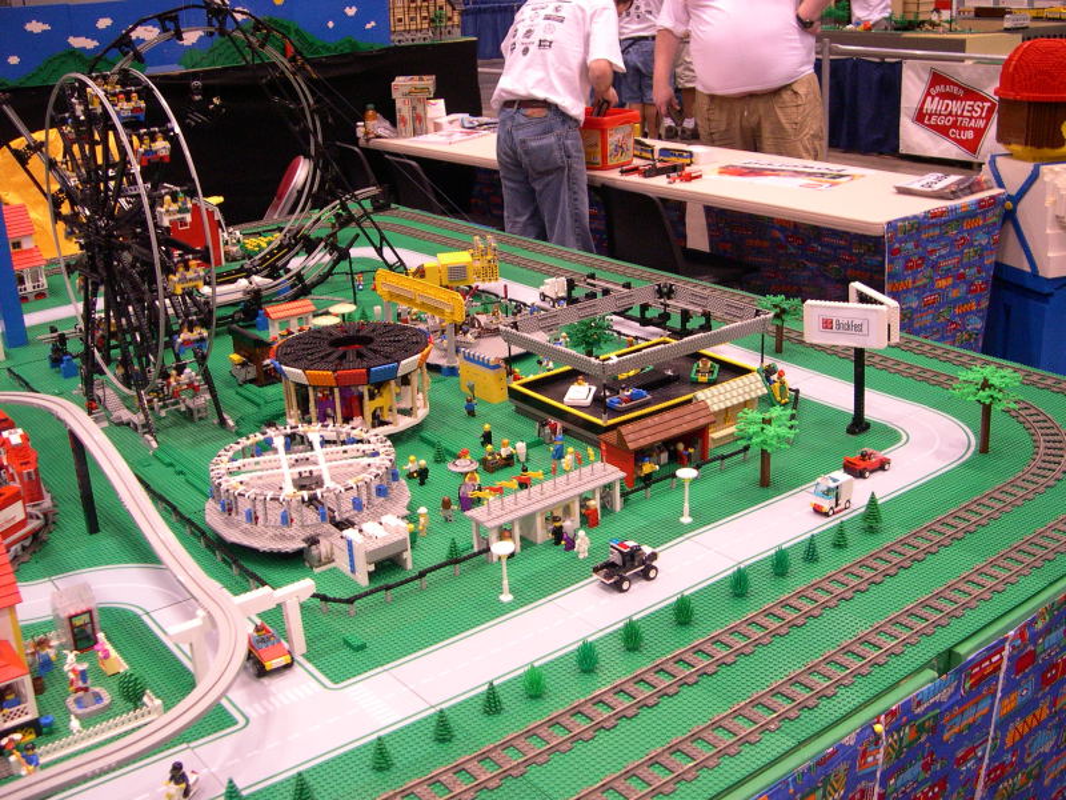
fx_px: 1170
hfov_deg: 49.0
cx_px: 533
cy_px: 400
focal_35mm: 38
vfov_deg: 37.7
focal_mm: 8
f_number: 2.8
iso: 400
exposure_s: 1/74.3
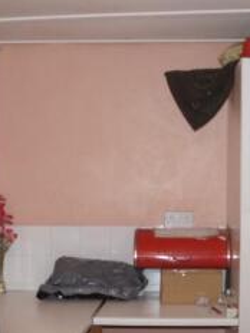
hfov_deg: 22.5
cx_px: 168
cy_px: 225
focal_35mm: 65
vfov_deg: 29.6
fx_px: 626
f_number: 4
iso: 800
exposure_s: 1/160
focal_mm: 22
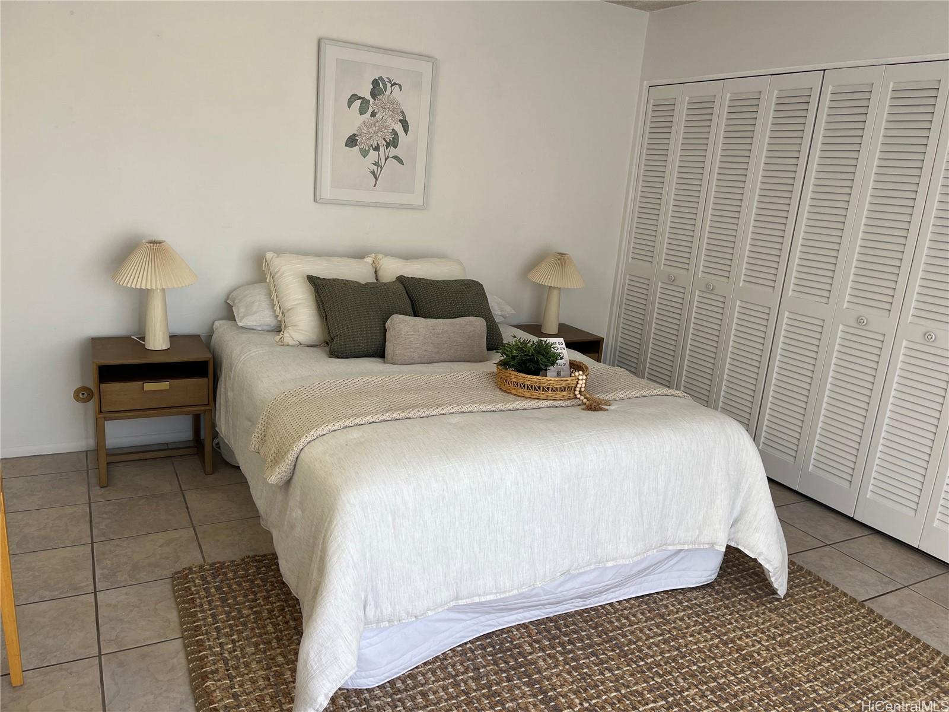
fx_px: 713
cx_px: 474
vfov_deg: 53.1
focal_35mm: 26
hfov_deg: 67.3
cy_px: 356
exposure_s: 1/122
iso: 50
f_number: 1.6
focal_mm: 5.1
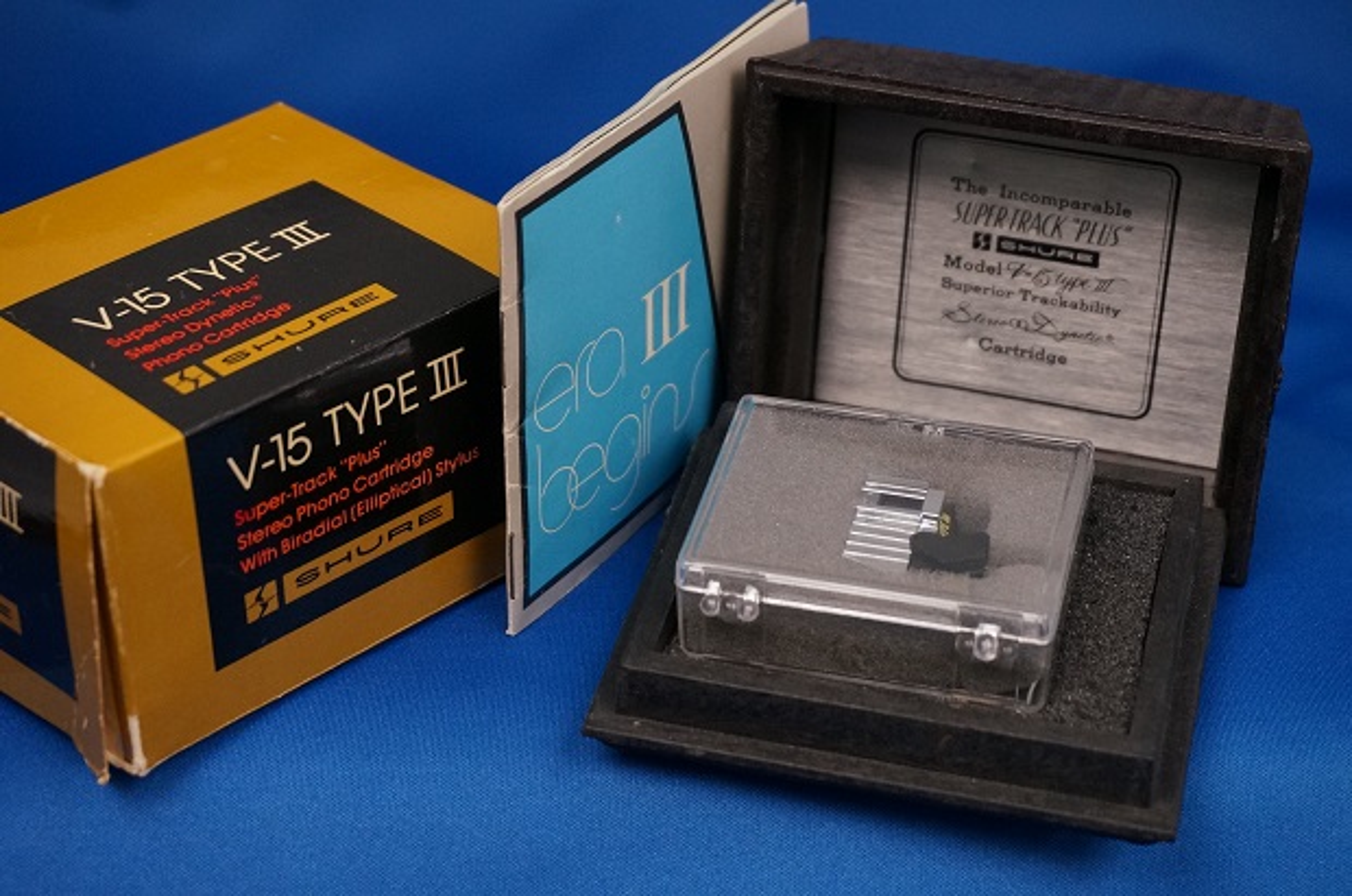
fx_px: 2812
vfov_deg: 18.1
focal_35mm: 75
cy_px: 448
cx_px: 676
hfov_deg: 27.0
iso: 1600
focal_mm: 50
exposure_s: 1/250
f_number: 6.3
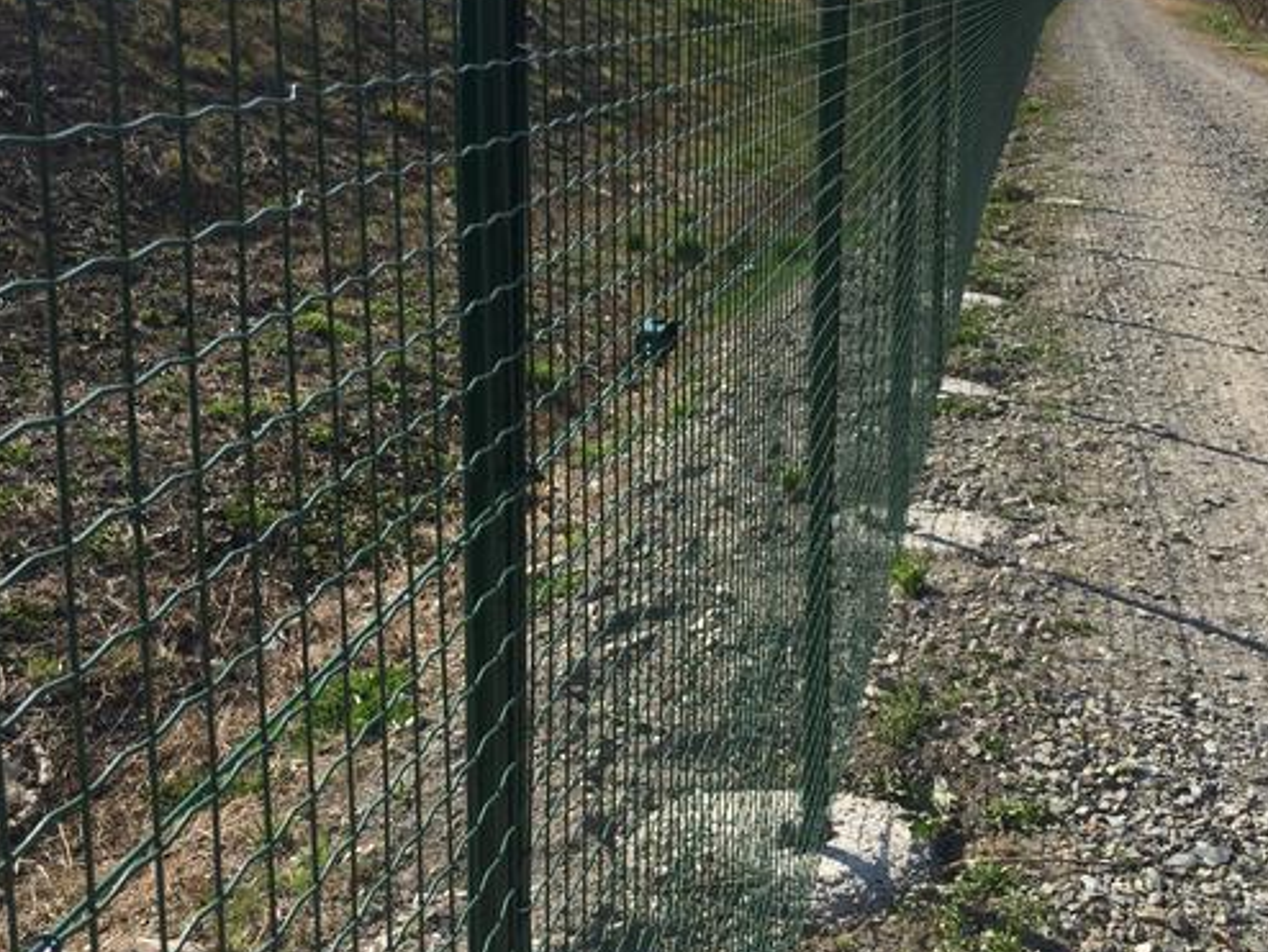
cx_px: 567
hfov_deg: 42.9
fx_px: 1613
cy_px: 355
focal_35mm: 44
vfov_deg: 32.7
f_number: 2.2
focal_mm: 4.15
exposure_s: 1/1412
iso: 32
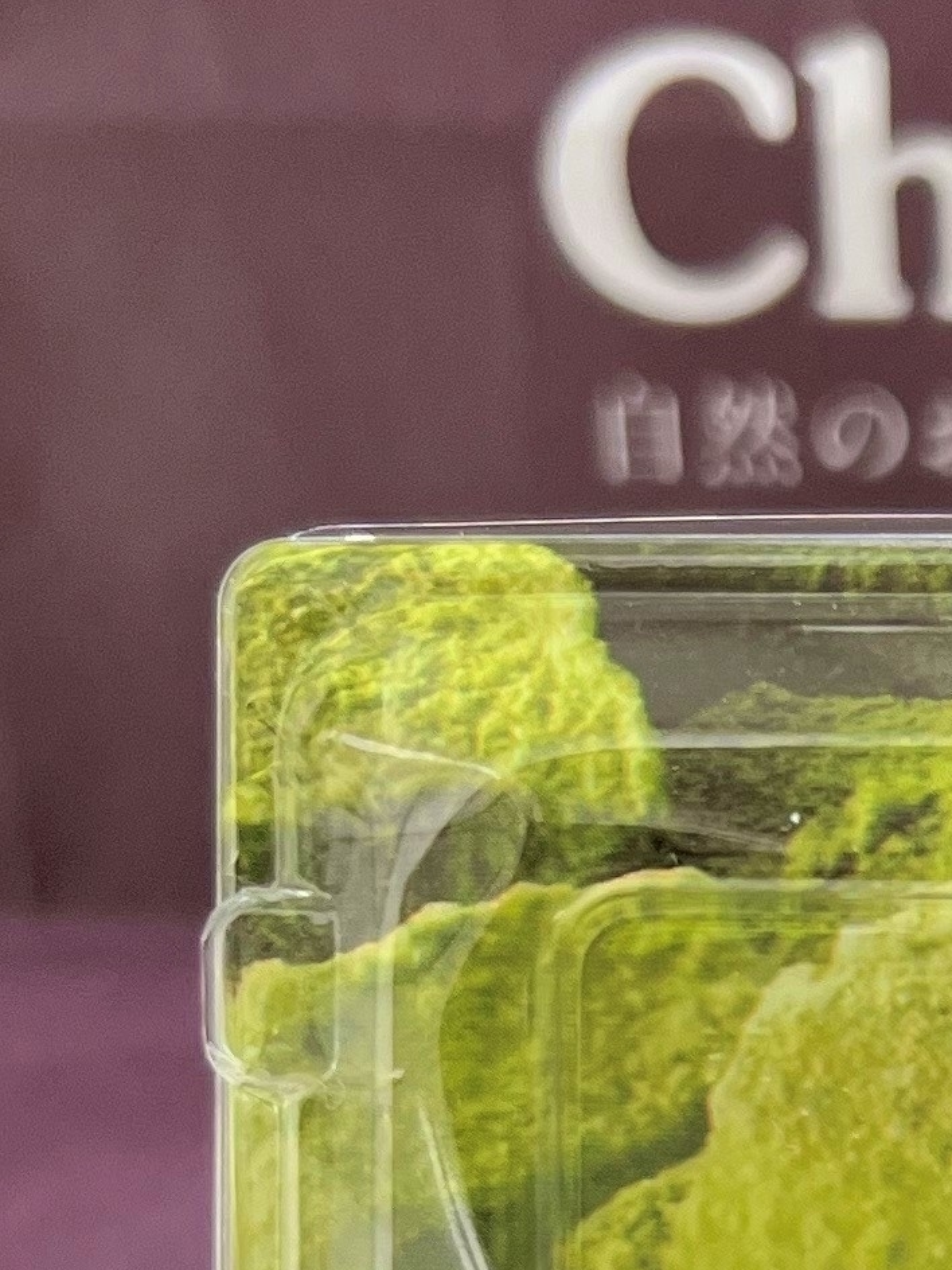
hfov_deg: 12.6
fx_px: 4070
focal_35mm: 111
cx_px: 1506
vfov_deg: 16.9
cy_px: 1536
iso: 100
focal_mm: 5.7
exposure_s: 1/100
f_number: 1.5
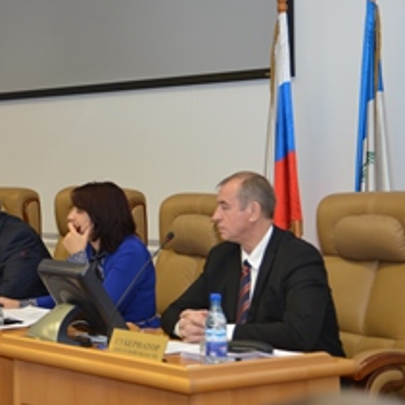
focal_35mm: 98
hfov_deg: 17.5
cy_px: 169
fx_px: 1297
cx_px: 36
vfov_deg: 17.7
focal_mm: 58
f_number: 4
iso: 360
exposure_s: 1/60
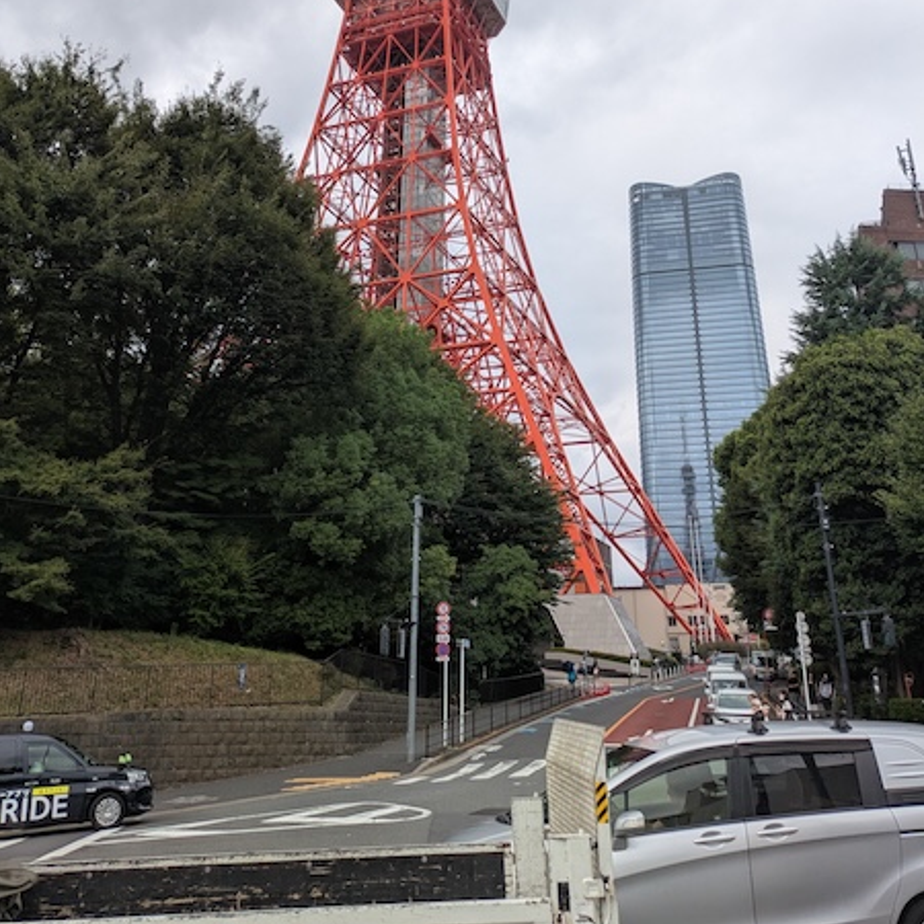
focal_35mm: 33
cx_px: 468
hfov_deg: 49.7
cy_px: 268
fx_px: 997
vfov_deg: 48.4
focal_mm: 5.43
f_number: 1.89
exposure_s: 1/2370
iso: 54
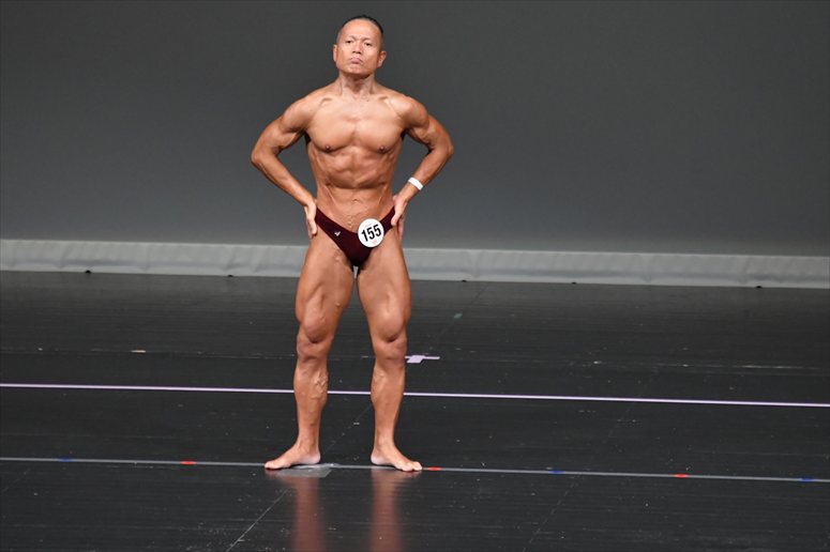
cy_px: 276
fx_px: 8642
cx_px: 415
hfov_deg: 5.5
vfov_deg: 3.7
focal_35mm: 375
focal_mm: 250
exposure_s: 1/400
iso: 4000
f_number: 5.6
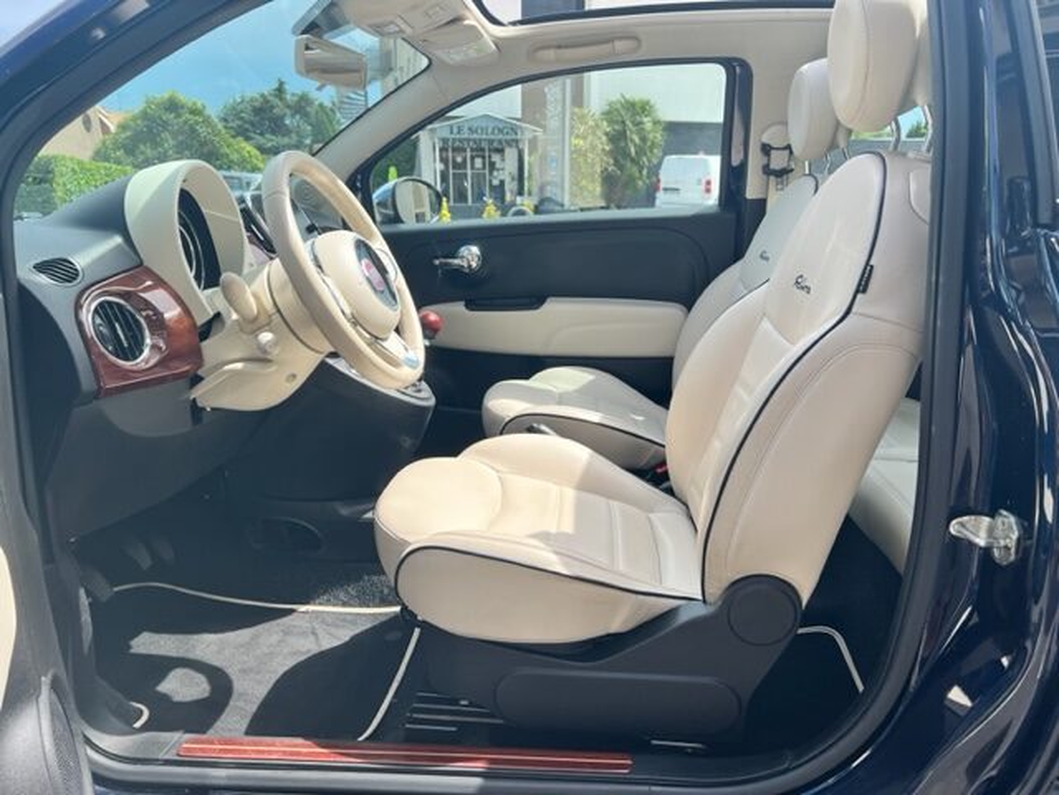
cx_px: 530
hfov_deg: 67.3
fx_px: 795
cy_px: 398
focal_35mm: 26
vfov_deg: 53.1
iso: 50
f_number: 1.5
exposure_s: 1/1669
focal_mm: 5.7
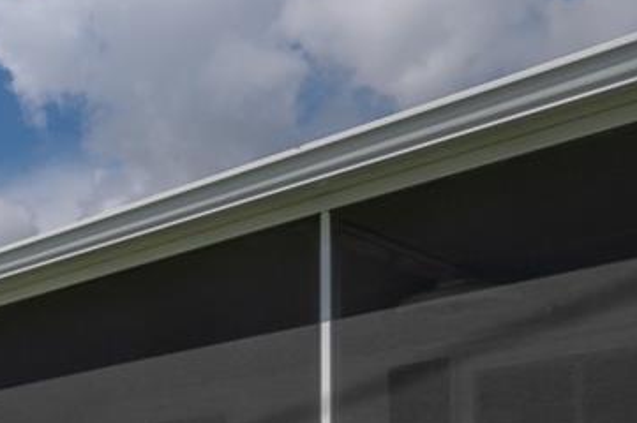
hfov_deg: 28.8
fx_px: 1096
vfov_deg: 19.4
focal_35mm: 62
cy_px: 609
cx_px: -95
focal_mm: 14
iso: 320
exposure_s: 1/1000
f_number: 10
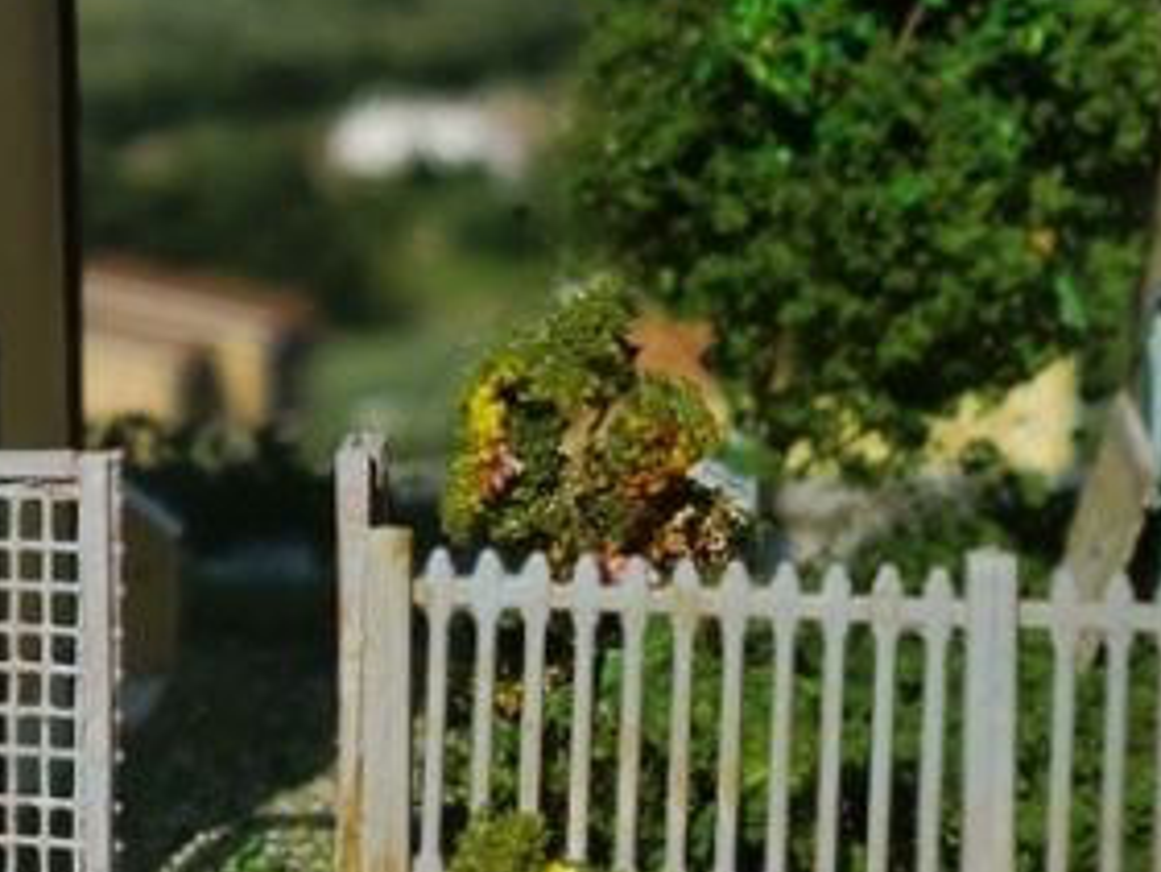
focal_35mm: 97
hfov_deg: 18.6
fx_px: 3255
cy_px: 97
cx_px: -421
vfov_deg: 15.1
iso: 64
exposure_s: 1/320
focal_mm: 6.3
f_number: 7.8
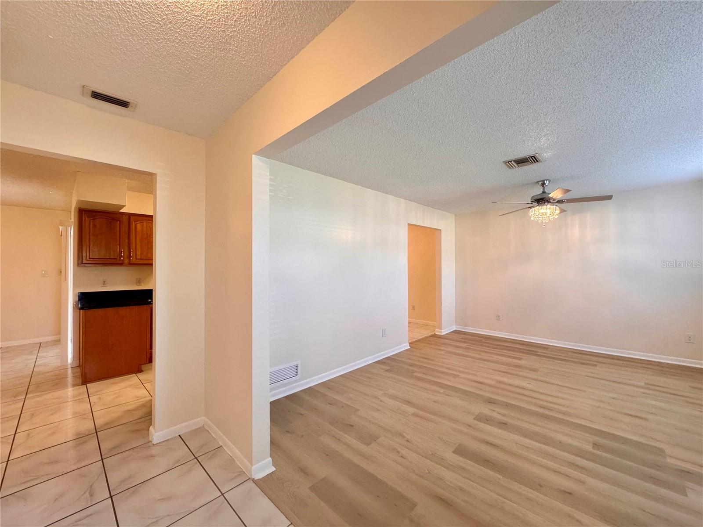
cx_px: 352
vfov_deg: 85.7
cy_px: 264
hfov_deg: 102.1
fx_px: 284
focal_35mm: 14
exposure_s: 1/120
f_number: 2.2
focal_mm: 2.22
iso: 250
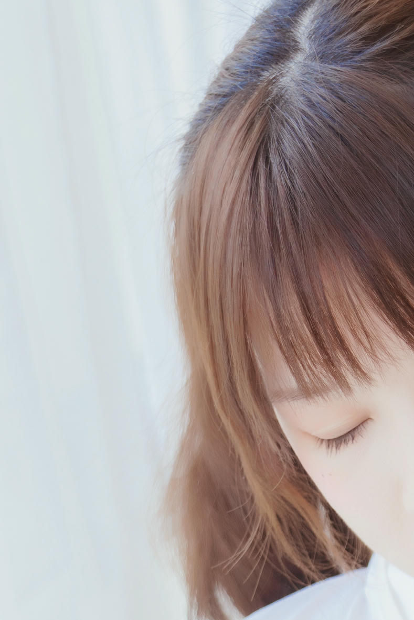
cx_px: 431
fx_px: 2724
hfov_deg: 8.6
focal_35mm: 158
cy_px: 919
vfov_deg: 12.4
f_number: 2.8
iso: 320
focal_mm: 47
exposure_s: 1/160
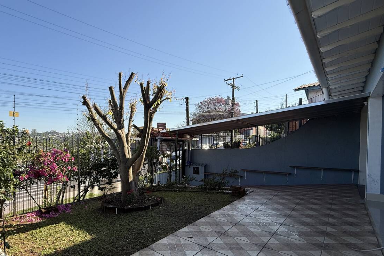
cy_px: 149
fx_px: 203
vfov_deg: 64.2
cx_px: 143
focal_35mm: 19
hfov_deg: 85.1
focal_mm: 2.22
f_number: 2.2
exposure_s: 1/1259
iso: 50
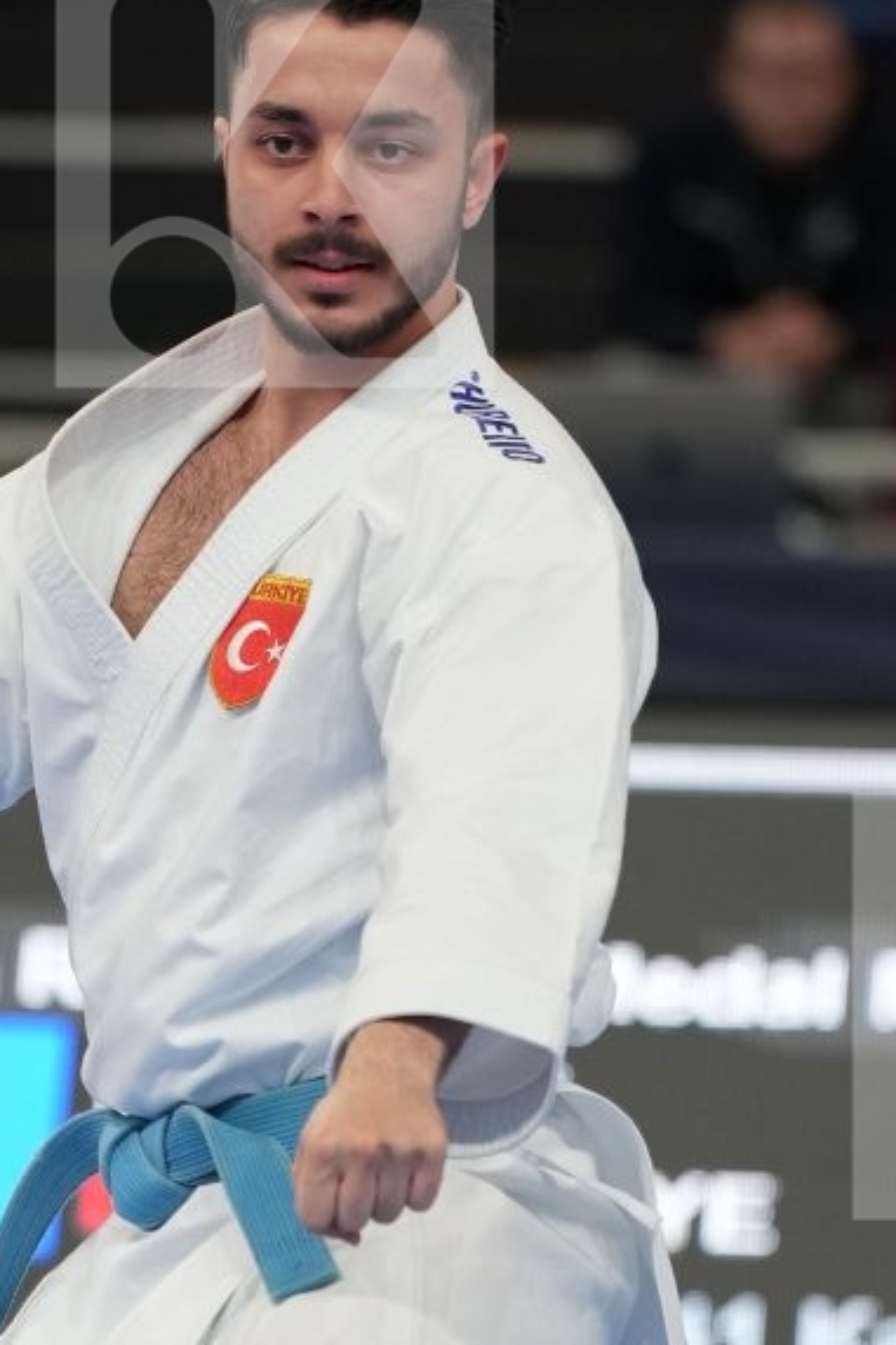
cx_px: 275
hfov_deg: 2.4
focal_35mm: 573
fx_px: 21403
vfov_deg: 3.6
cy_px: 1006
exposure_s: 1/500
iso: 1000
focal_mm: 182
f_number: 2.8
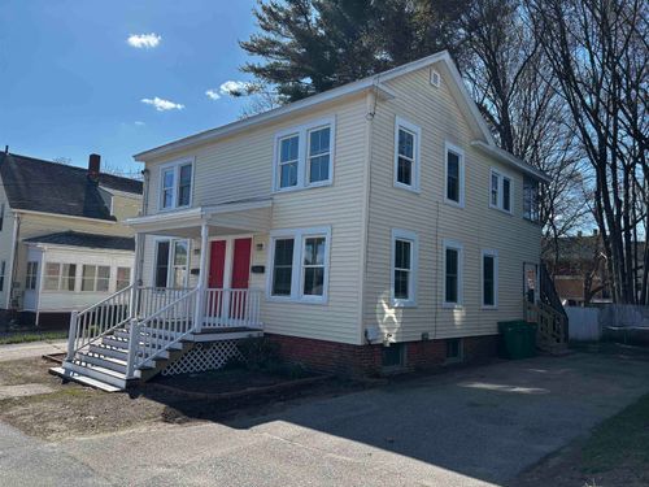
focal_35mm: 26
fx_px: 487
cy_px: 244
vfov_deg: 53.1
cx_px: 324
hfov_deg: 67.3
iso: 50
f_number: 1.6
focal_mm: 5.96
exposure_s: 1/2288
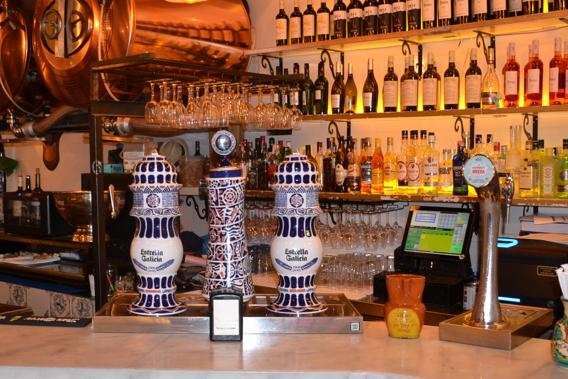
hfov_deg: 44.1
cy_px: 237
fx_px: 694
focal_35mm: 44
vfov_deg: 30.4
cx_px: 207
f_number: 3.5
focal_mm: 18
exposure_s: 1/60
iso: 640
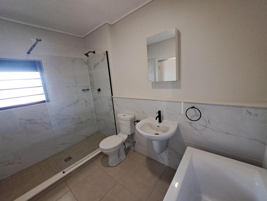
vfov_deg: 89.9
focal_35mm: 13
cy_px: 100
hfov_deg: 106.2
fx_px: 100
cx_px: 134
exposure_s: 1/50
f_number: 2.2
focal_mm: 1.74
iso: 160
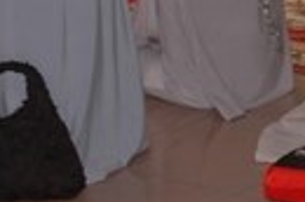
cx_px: 690
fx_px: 1939
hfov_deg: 8.4
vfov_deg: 5.9
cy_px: -141
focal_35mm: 229
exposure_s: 1/60
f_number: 4
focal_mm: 31
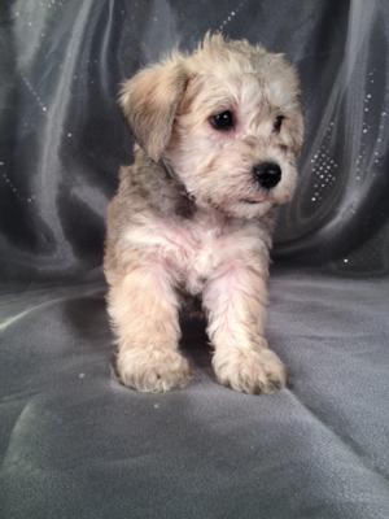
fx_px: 524
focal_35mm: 35
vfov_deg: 52.6
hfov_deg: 40.7
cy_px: 260
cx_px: 194
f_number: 2.4
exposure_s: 1/30
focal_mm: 4.28
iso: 50
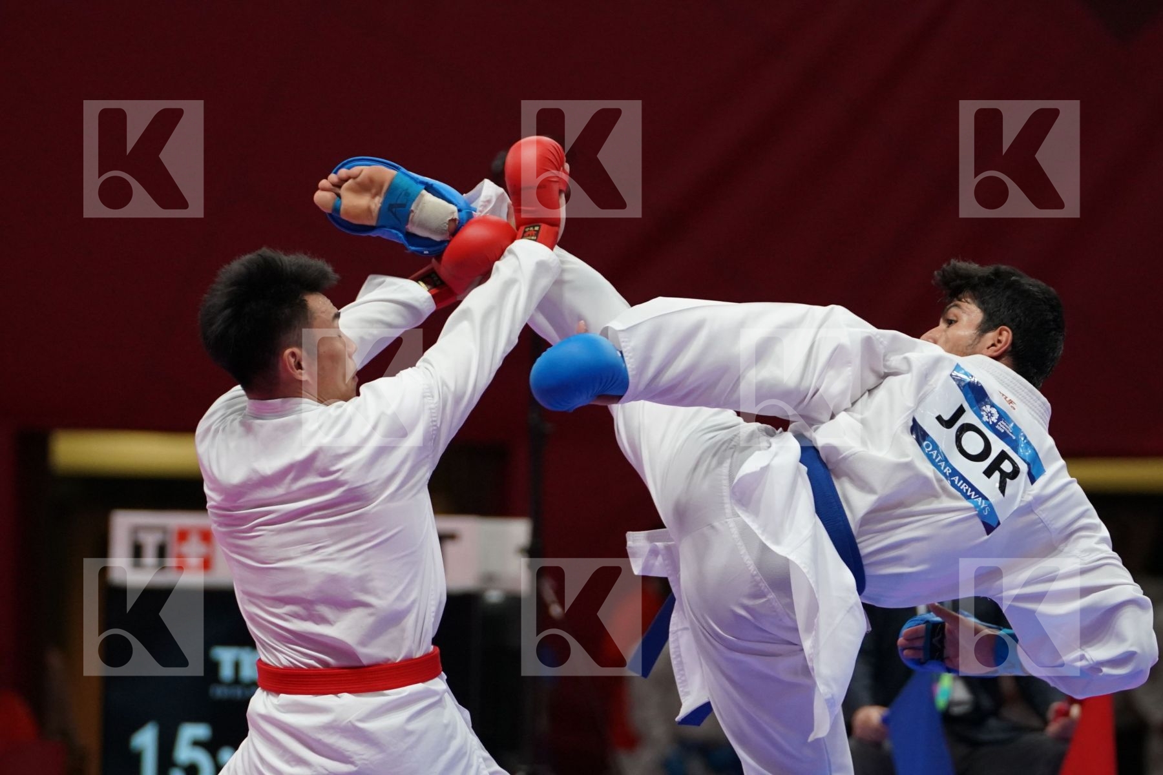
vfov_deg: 4.7
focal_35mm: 294
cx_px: 582
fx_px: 9497
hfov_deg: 7.0
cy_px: 388
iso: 3200
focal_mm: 196
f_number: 4
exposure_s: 1/1000
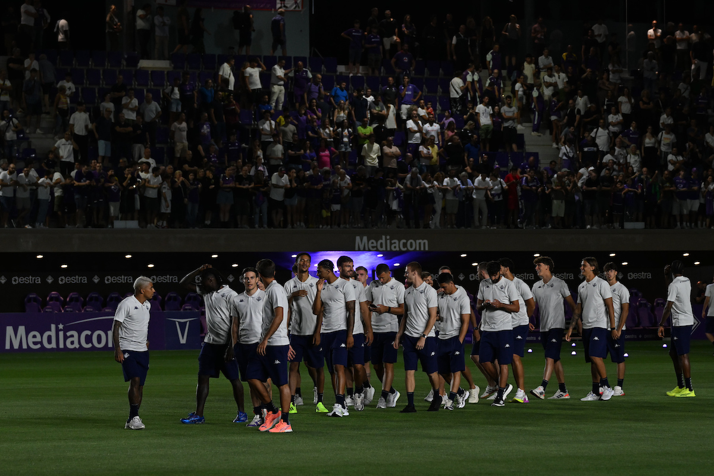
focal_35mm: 157
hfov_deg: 13.1
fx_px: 3112
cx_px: 357
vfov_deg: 8.7
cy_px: 238
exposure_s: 1/400
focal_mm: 105
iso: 1600
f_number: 4
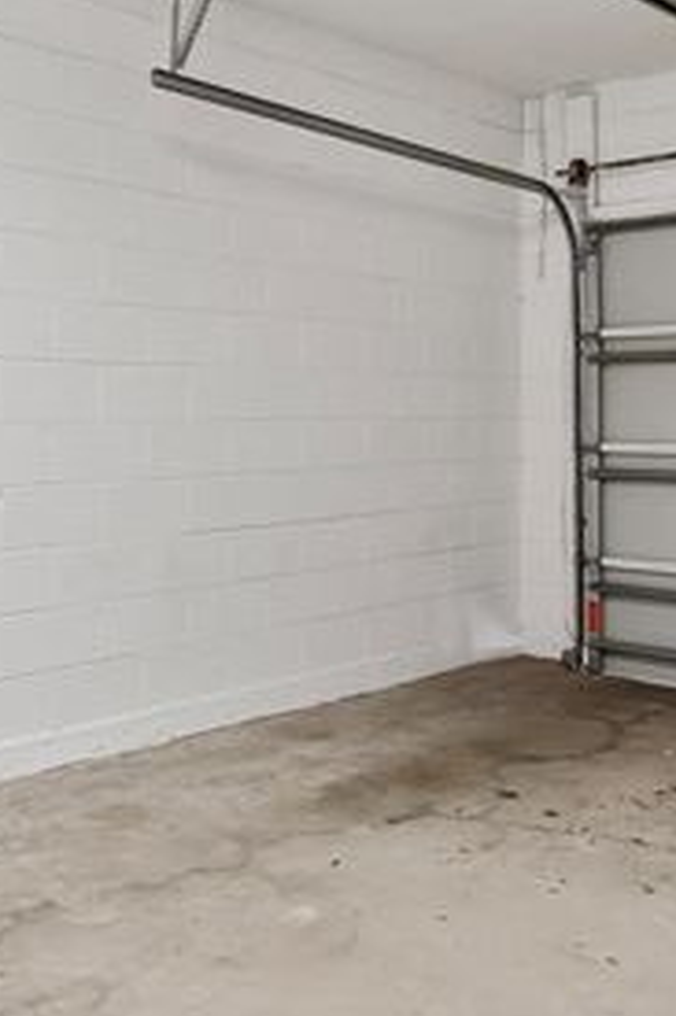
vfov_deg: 47.0
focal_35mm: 41
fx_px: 1156
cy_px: 375
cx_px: 272
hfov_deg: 32.5
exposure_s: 13
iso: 100
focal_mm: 16
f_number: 9
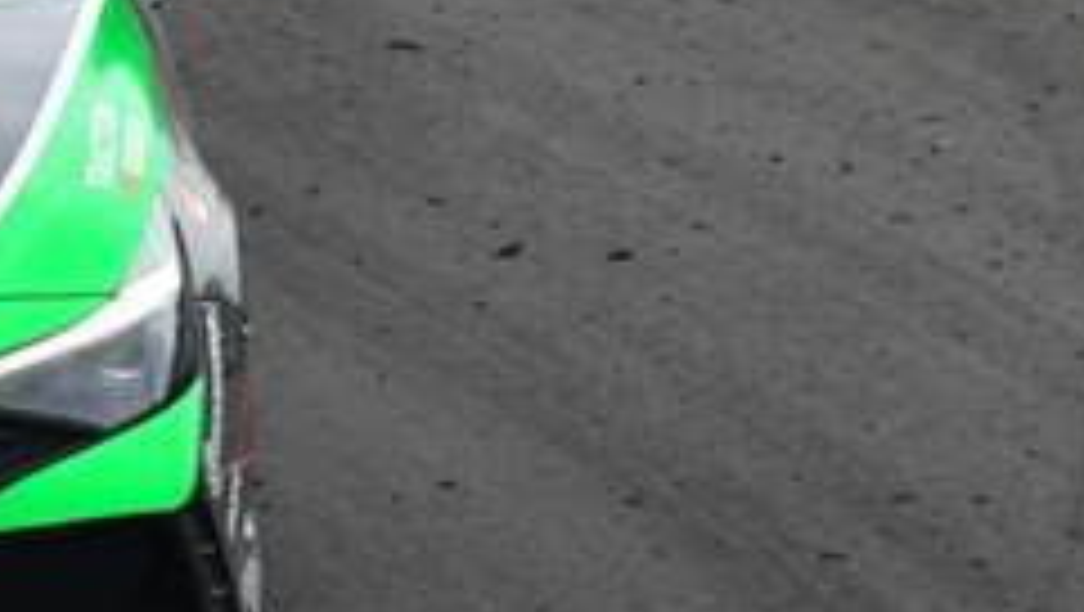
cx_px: -580
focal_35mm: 2604
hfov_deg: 0.8
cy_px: -153
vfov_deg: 0.5
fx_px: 74906
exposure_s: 1/640
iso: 1000
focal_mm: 500
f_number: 11
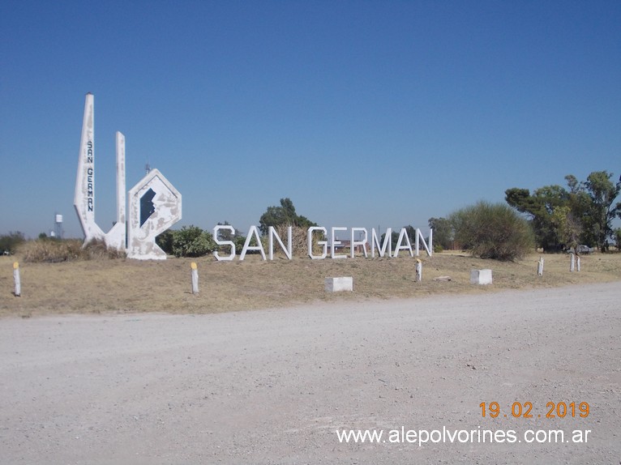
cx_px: 310
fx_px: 915
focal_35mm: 51
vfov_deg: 28.5
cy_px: 232
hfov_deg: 37.5
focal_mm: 7.2
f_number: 7.2
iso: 80
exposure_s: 1/500
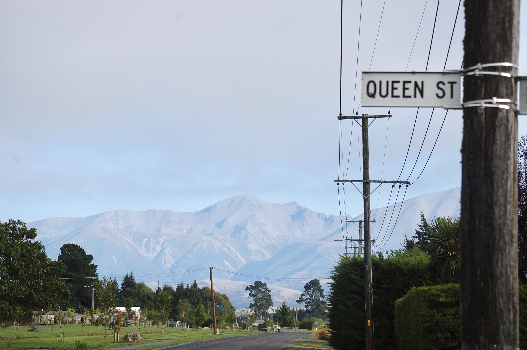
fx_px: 1360
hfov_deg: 21.9
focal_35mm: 93
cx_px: 264
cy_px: 175
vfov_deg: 14.7
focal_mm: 62
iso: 200
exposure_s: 1/640
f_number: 6.3
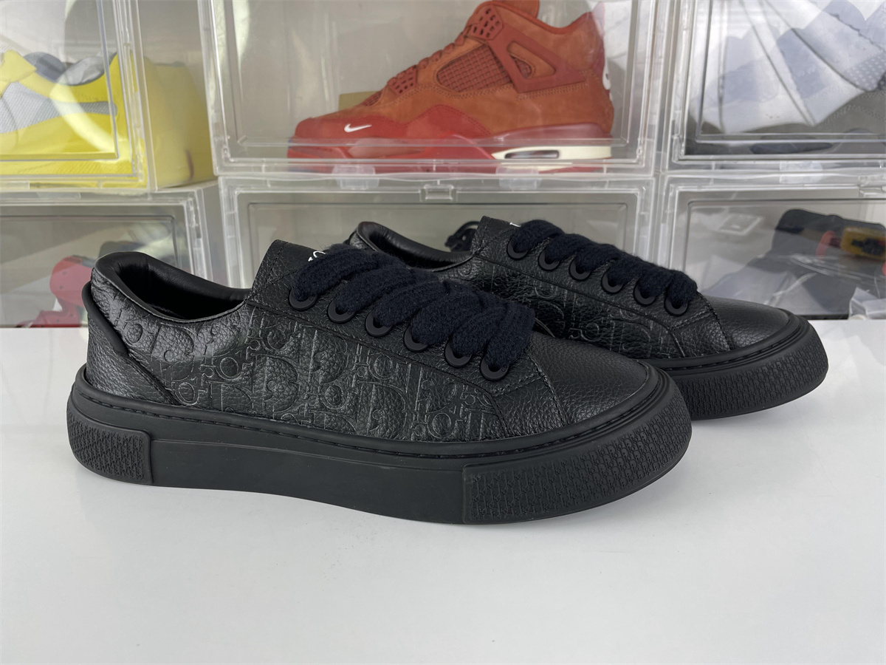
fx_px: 665
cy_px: 332
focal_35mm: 26
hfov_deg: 67.3
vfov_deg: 53.1
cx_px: 443
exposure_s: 1/100
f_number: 1.6
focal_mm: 4.2
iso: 40
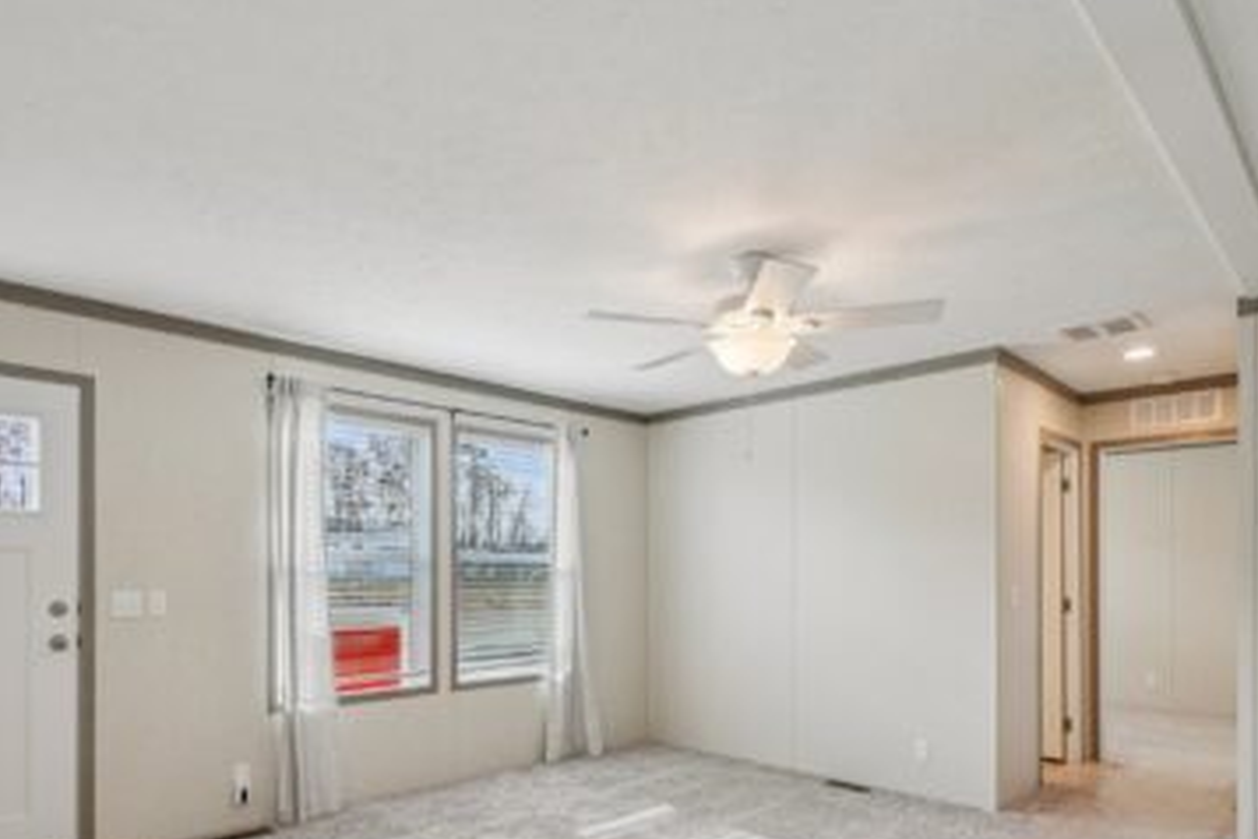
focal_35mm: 21
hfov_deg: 81.0
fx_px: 734
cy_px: 576
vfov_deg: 57.8
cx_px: 567
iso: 200
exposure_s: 1/30
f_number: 8
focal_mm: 10
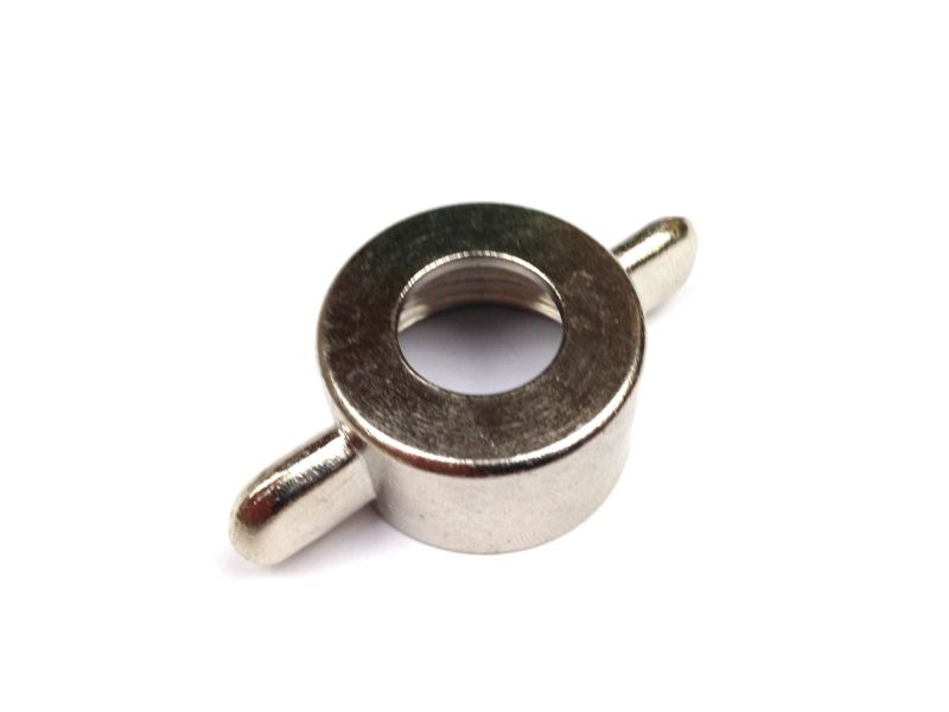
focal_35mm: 33
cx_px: 474
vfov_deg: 42.9
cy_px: 356
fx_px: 905
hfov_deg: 55.4
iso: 50
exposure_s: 1/118
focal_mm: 4.12
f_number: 2.4
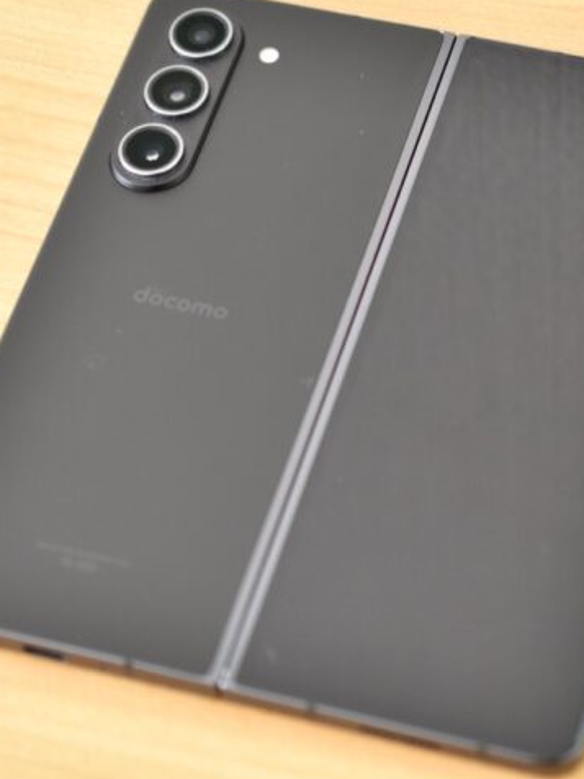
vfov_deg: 15.9
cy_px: 315
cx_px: 371
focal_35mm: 124
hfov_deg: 11.9
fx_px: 2789
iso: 720
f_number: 3.2
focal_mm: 40
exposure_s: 1/60
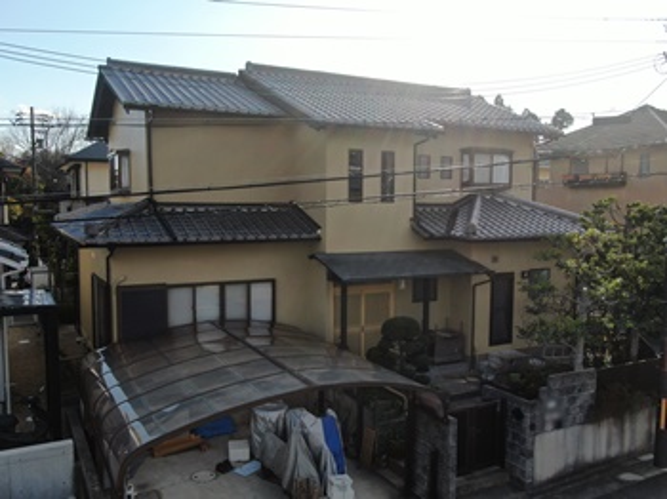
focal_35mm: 32
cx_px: 334
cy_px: 250
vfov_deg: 44.1
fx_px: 616
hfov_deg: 56.8
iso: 100
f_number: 3.1
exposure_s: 1/1000
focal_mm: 5.45
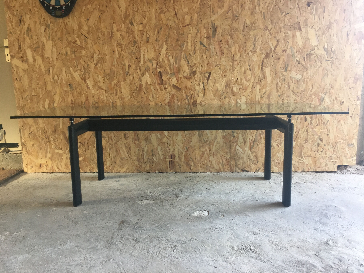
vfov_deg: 48.2
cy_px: 136
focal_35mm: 29
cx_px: 182
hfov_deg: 61.7
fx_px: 305
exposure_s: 1/33
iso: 125
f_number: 2.2
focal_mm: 4.15
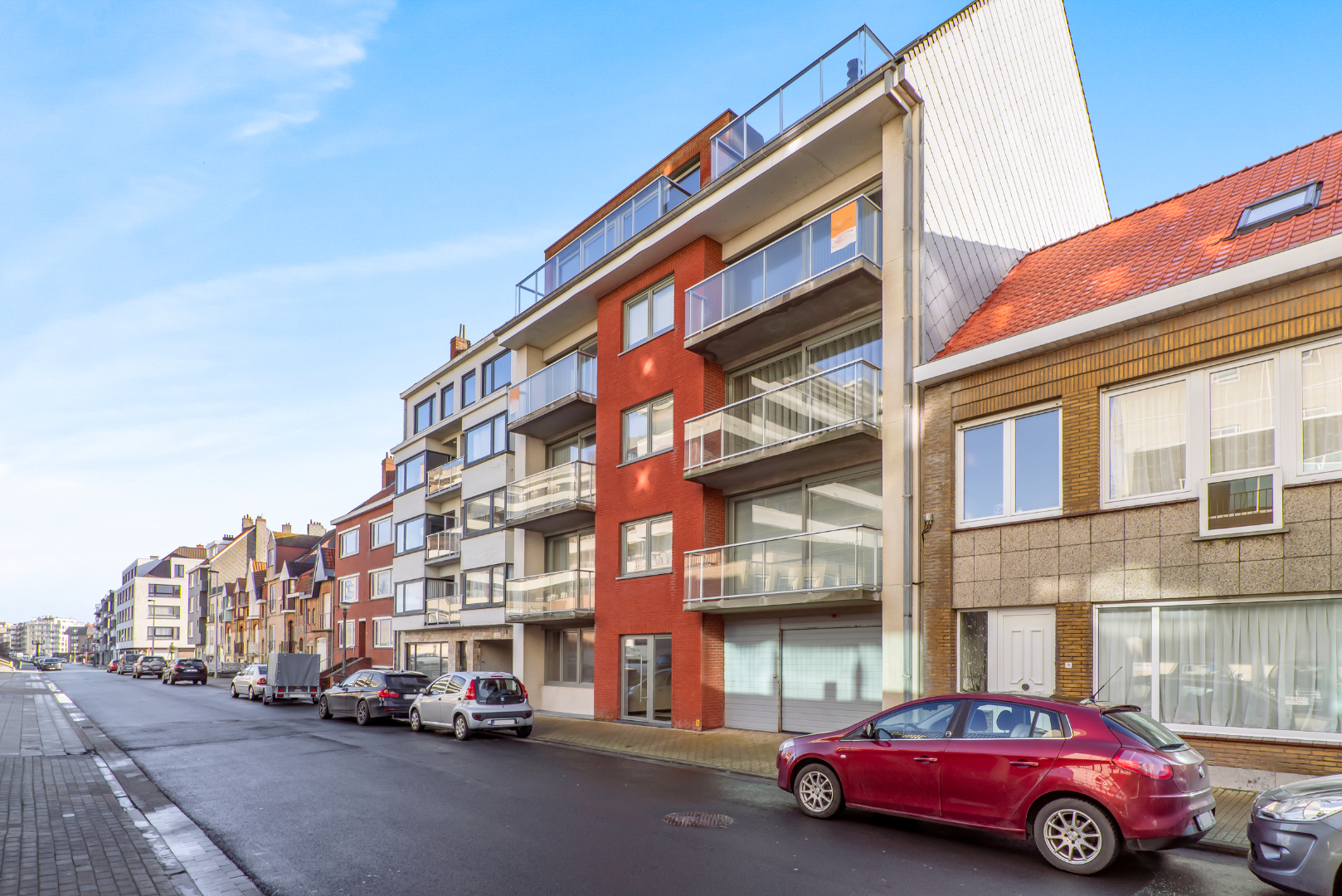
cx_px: 671
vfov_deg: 73.8
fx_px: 597
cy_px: 448
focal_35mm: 16
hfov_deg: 96.7
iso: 160
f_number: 11
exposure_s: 1/100
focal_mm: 16
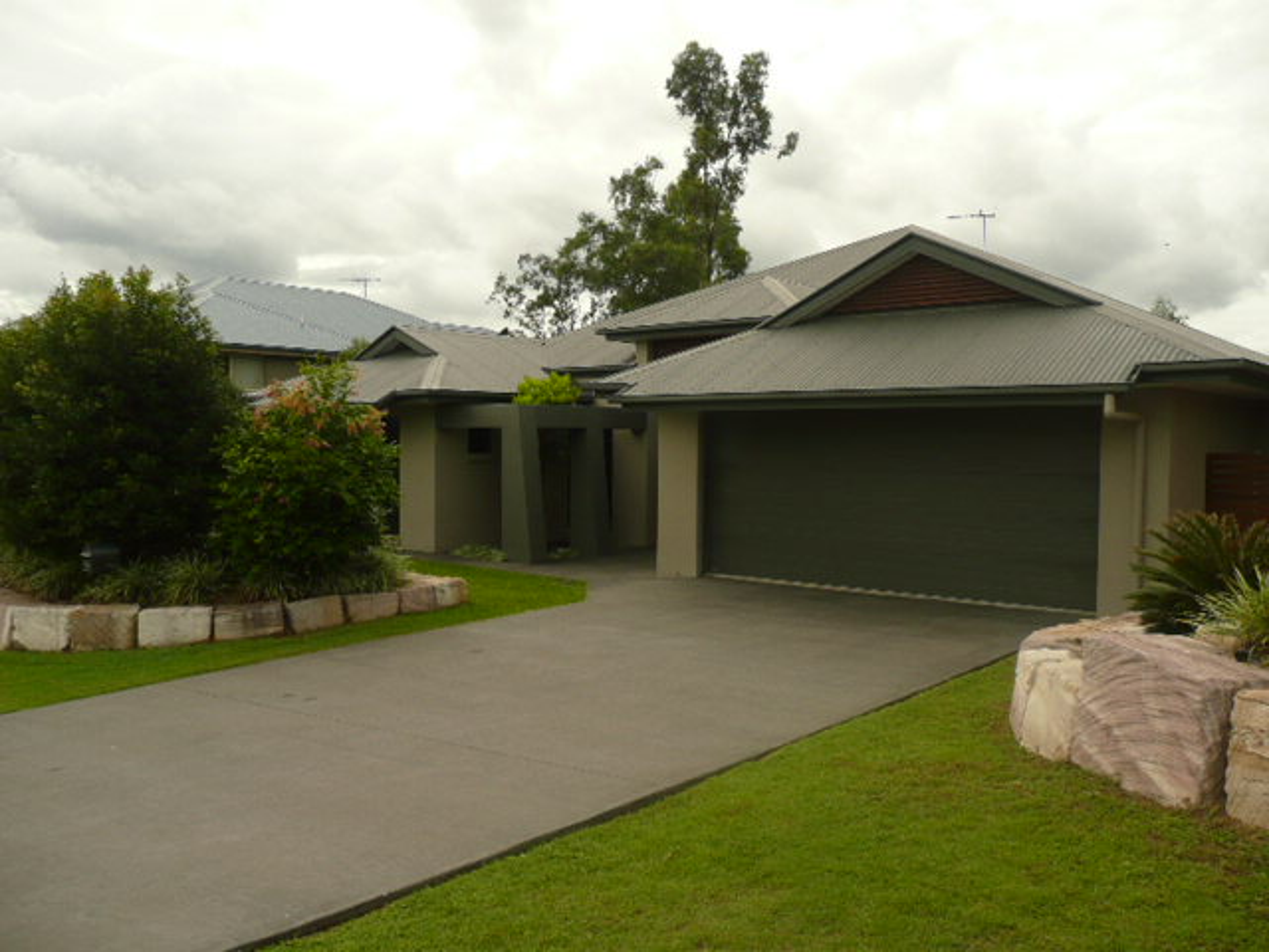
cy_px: 476
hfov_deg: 63.4
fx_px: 1026
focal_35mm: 28
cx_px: 634
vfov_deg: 49.7
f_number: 3.3
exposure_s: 1/1000
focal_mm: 4.6
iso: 100
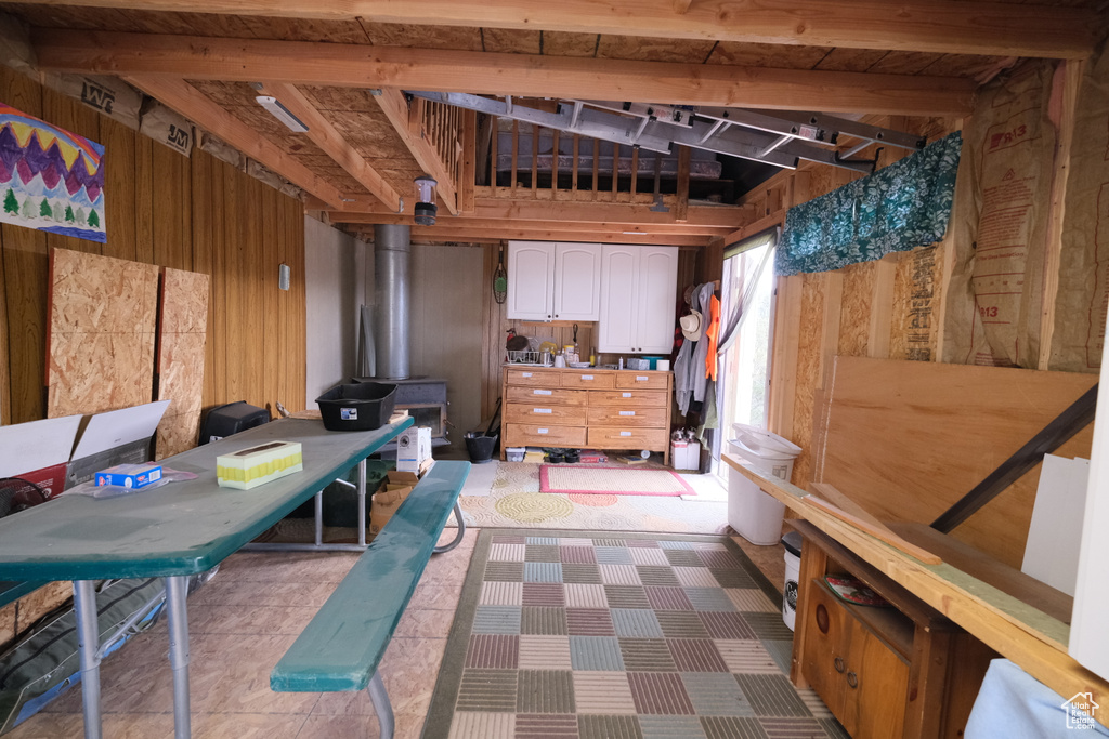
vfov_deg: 77.3
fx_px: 462
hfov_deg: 100.4
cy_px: 370
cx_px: 554
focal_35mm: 15
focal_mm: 10
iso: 2000
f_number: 4
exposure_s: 1/30
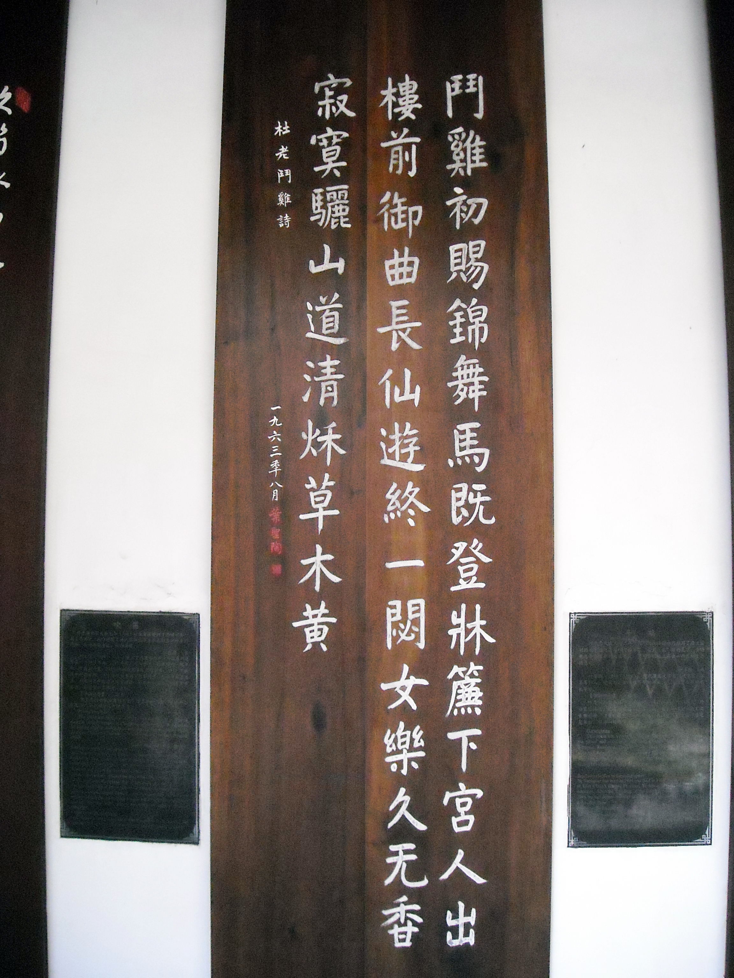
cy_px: 489
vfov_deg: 52.6
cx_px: 367
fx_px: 990
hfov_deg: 40.7
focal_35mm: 35
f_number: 2.8
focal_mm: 5.7
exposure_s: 1/176
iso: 800
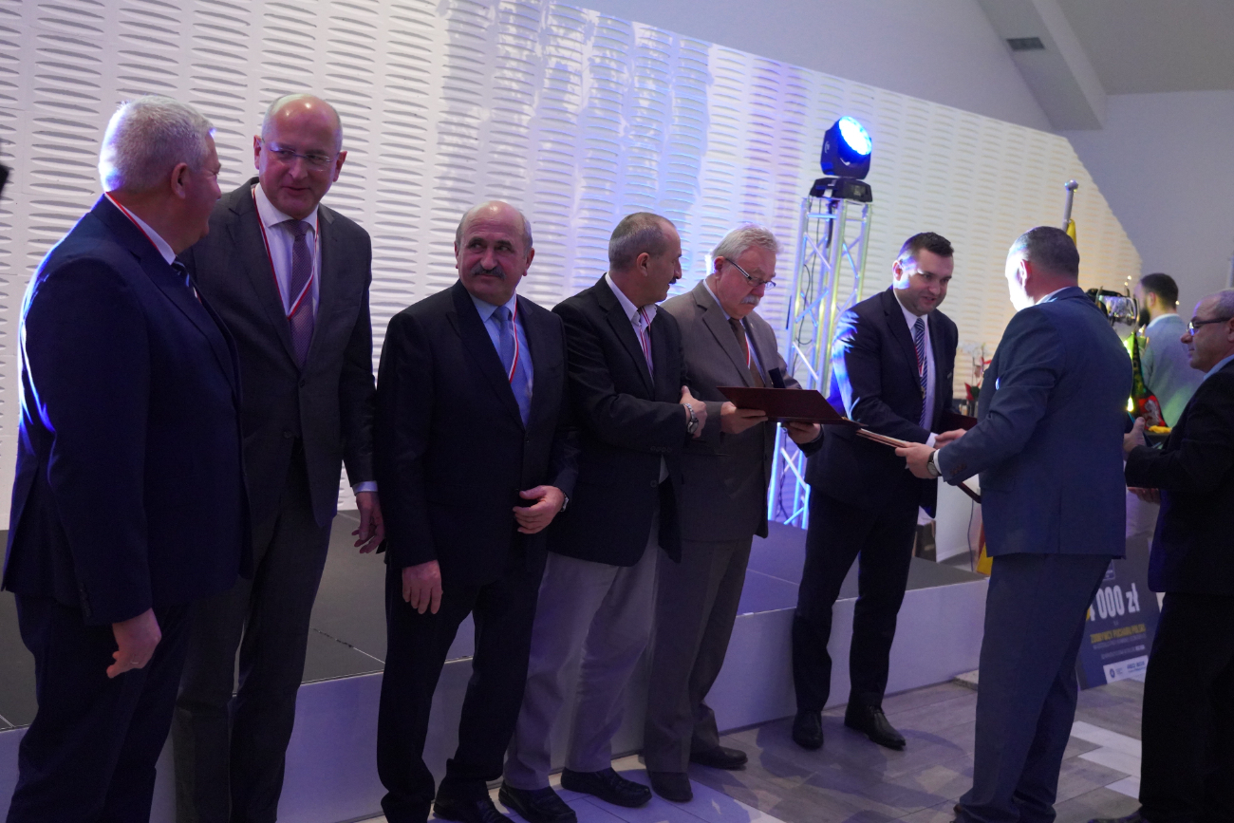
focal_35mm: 38
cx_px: 617
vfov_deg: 35.1
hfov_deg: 50.7
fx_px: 1303
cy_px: 412
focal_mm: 38
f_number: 4
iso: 10000
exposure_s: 1/160
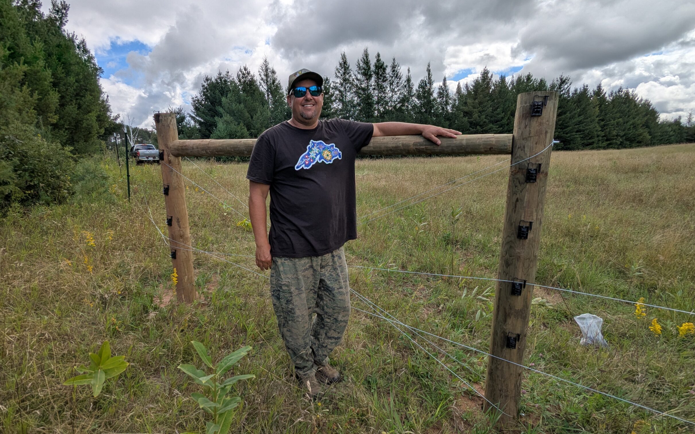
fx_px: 341
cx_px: 335
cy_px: 214
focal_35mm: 18
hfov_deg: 91.1
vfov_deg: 65.0
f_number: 2.2
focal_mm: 2.35
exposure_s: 1/2066
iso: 45
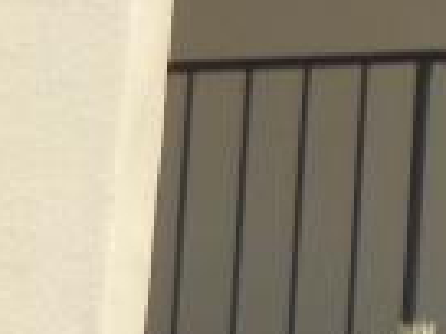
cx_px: 1348
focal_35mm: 572
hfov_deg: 3.4
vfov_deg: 2.6
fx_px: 7370
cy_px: -270
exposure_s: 1/320
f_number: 4.4
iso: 80
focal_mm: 13.6
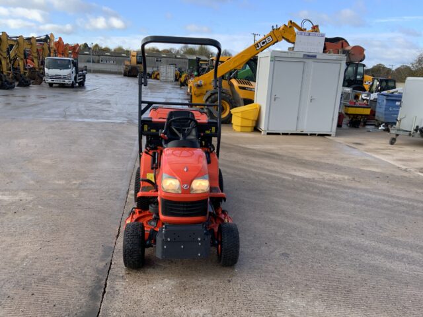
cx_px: 212
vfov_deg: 48.2
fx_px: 354
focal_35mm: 29
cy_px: 158
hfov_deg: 61.7
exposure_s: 1/657
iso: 16
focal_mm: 3
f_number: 1.8
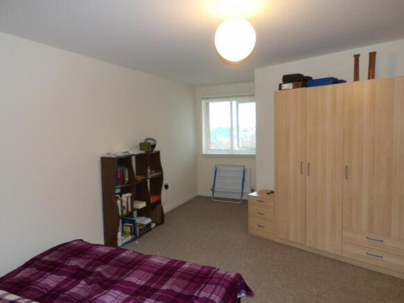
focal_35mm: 24
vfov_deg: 56.8
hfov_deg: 71.6
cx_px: 202
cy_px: 152
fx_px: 280
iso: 359
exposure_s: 1/15
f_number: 4.1
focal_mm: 4.3
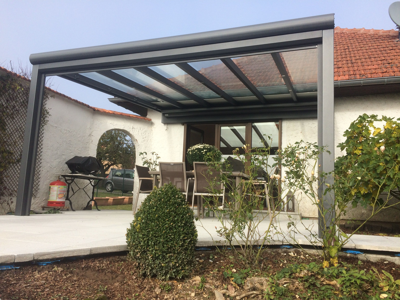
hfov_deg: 61.7
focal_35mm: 29
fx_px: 335
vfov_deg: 48.2
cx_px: 200
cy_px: 150
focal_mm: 4.15
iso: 32
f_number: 2.2
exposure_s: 1/1282
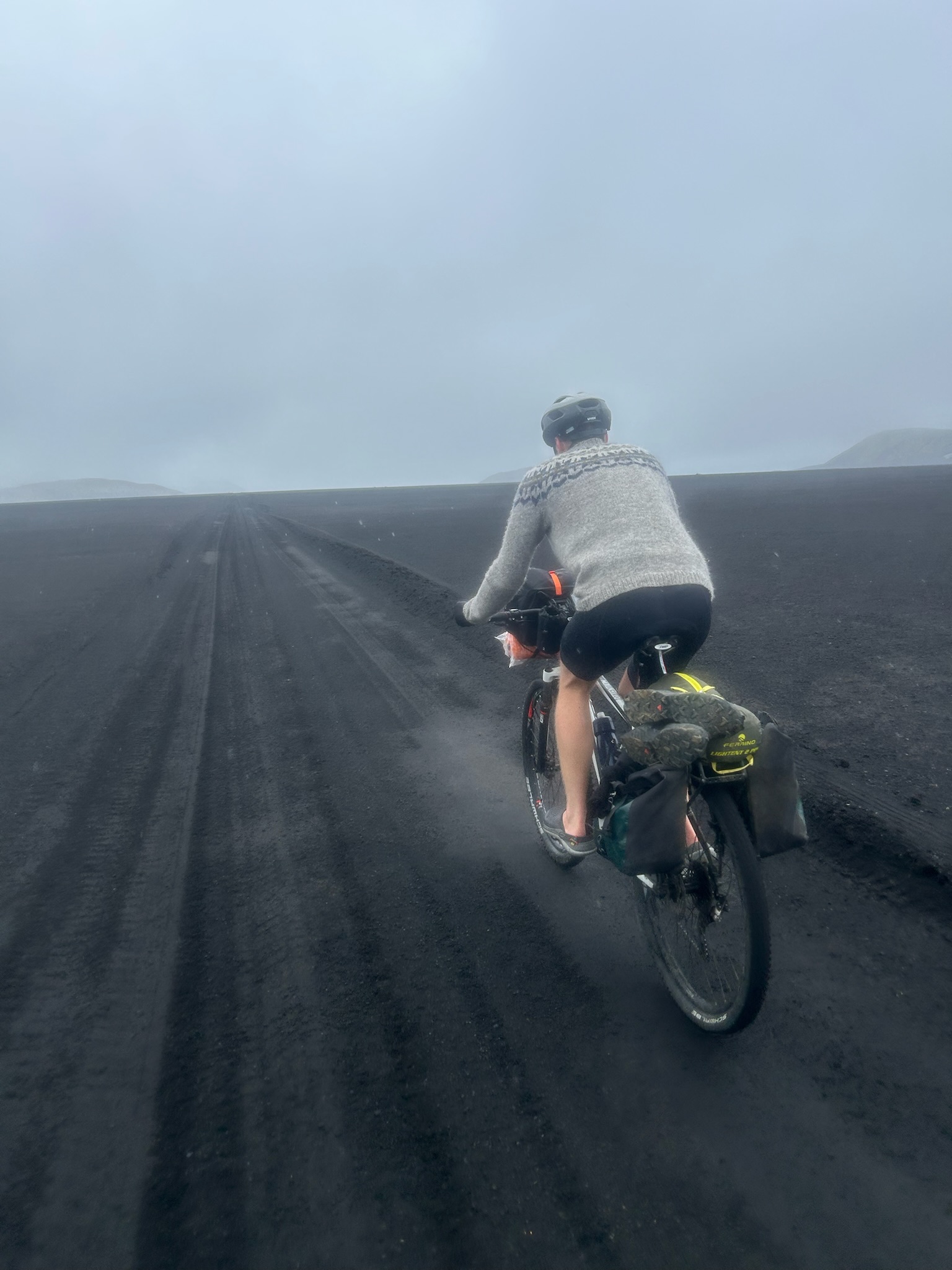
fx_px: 953
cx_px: 476
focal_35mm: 26
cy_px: 635
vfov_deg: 67.3
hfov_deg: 53.1
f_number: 1.5
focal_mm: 5.7
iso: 50
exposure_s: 1/1412
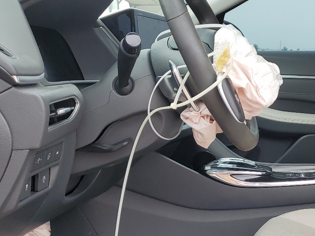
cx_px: 280
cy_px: 176
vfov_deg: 26.2
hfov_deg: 33.2
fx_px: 500
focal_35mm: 55
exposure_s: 1/556
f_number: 1.5
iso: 50
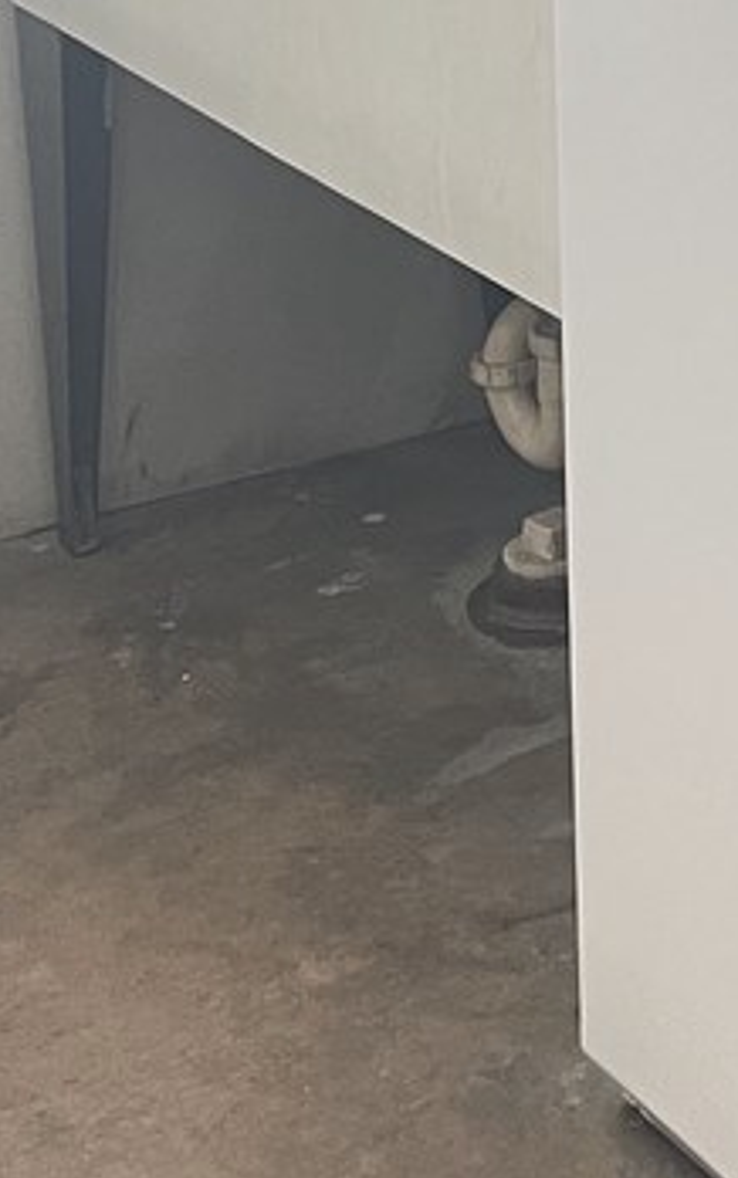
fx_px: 3663
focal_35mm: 114
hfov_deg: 11.0
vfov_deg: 17.5
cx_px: 1158
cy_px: -179
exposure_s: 1/99
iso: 125
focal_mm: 4.2
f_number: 1.6
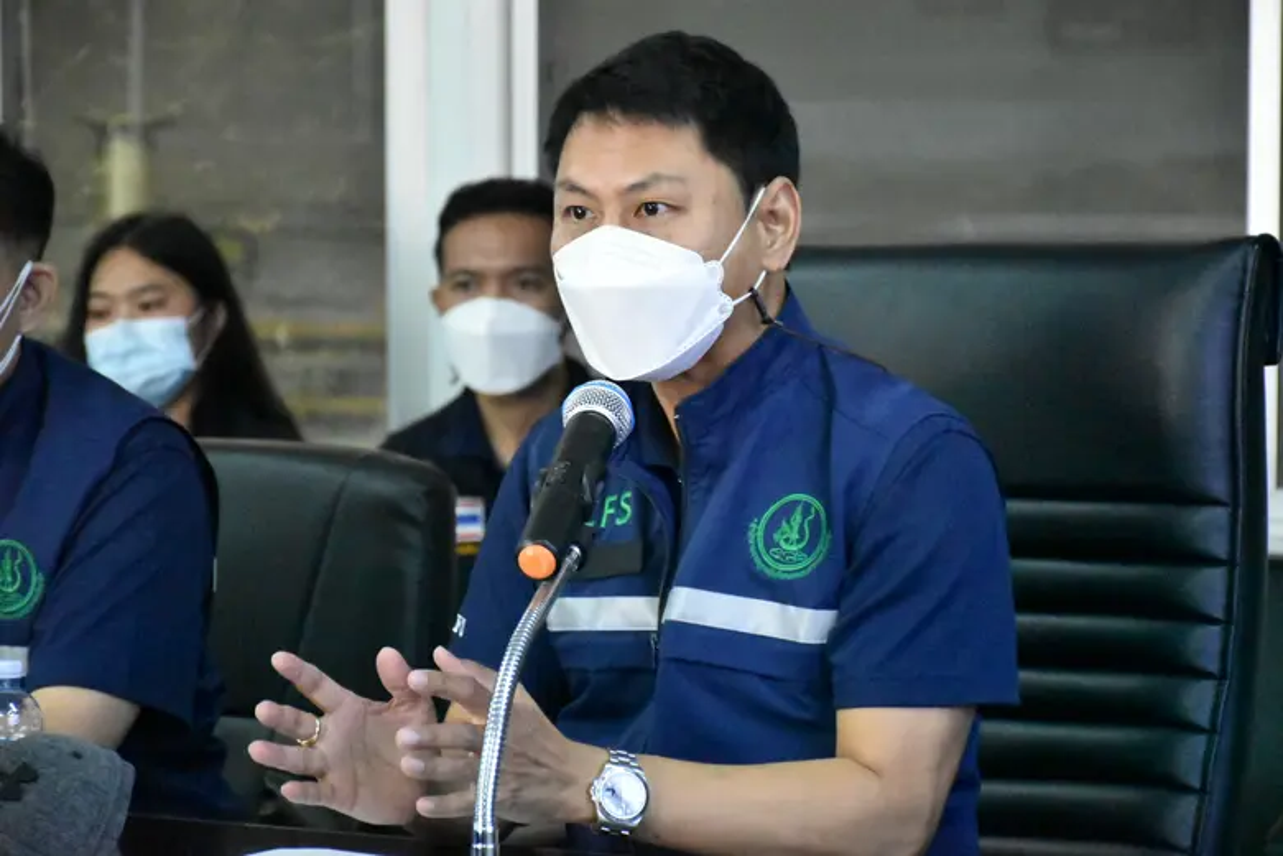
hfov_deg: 13.0
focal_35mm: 158
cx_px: 642
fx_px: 5613
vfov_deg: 8.7
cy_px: 428
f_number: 5.6
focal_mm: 105
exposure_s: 1/160
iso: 14400
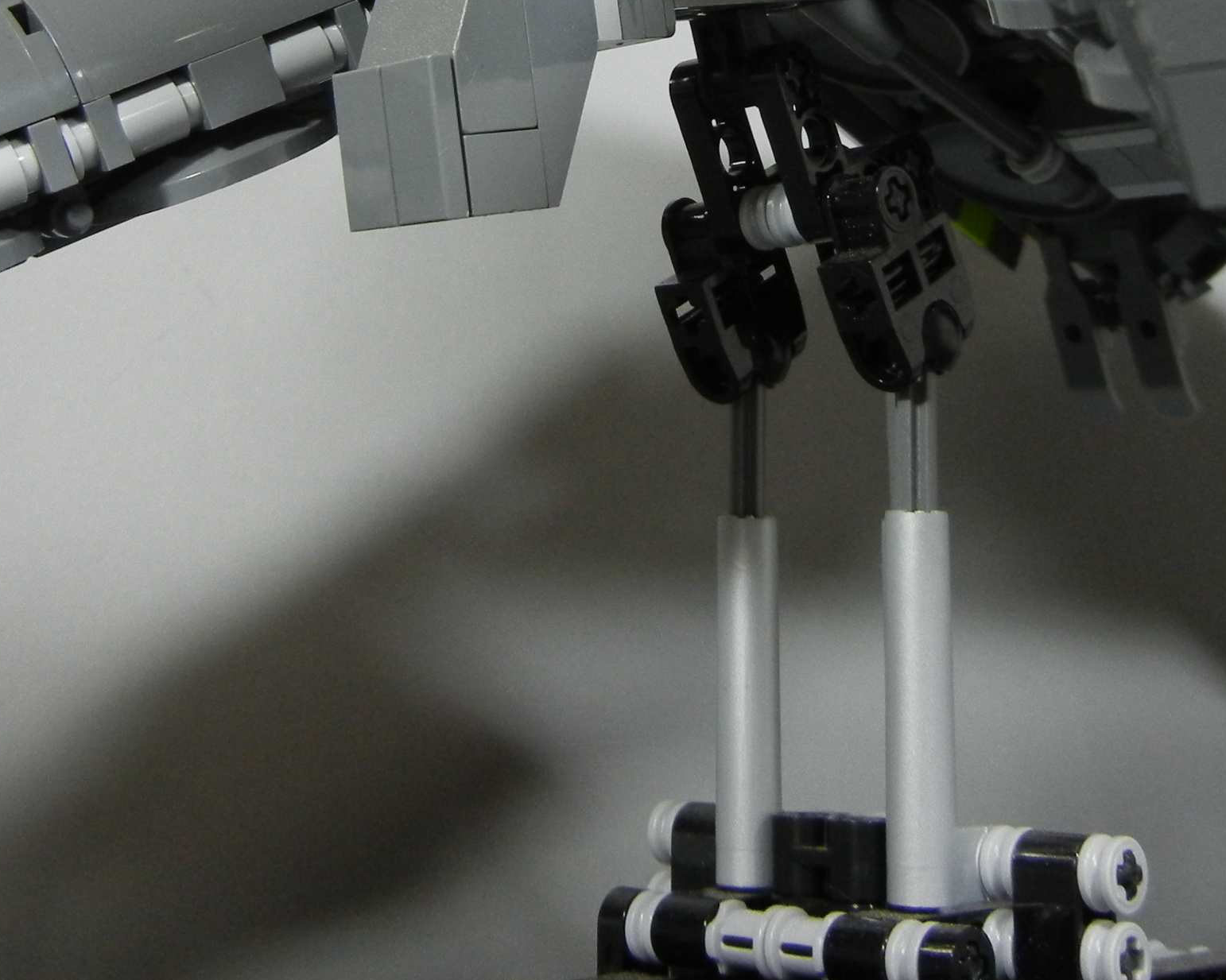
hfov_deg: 30.5
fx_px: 2249
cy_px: 25
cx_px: 599
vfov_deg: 23.6
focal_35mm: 62
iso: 400
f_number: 3.5
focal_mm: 5.4
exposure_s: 1/48.3
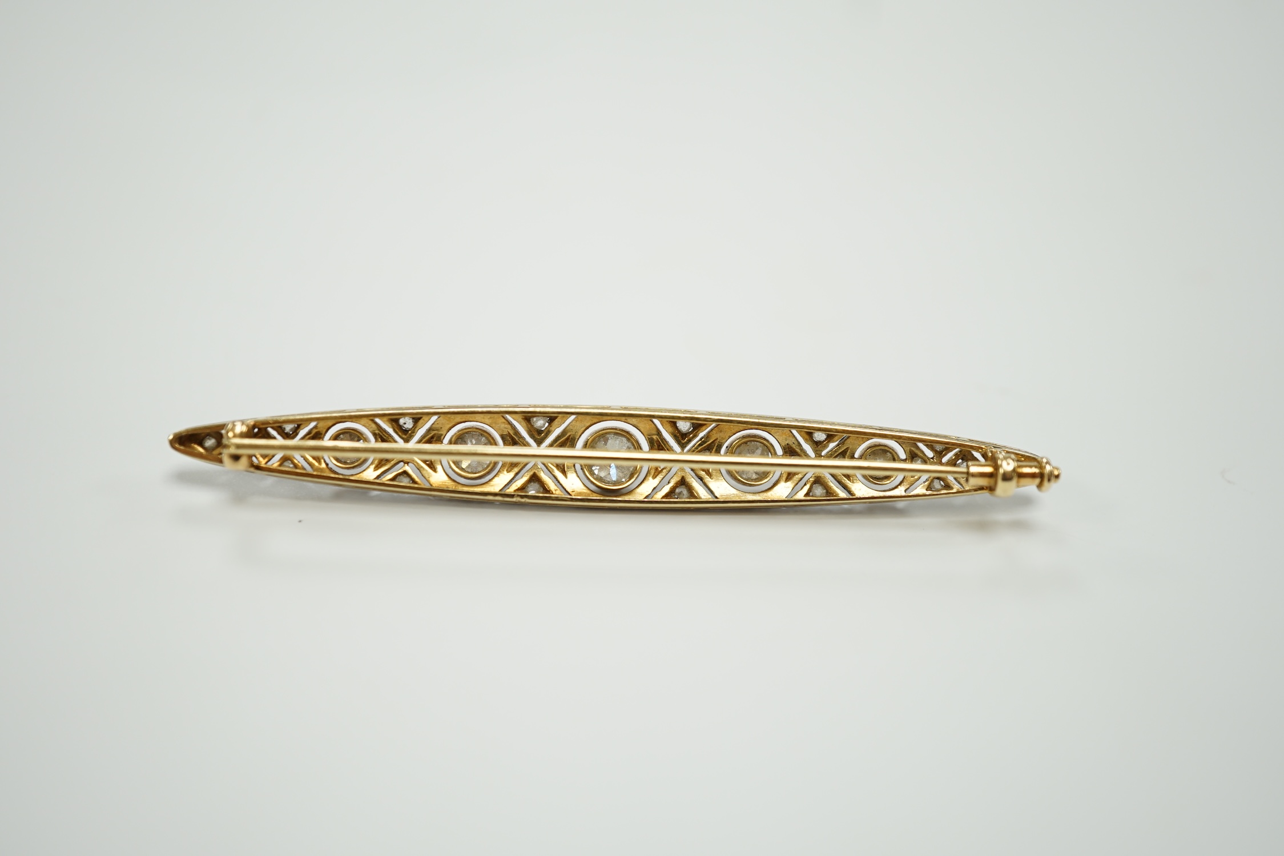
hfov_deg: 43.6
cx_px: 642
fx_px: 1605
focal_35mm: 45
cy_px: 428
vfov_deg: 29.9
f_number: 3.5
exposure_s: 1/60
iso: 160
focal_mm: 30
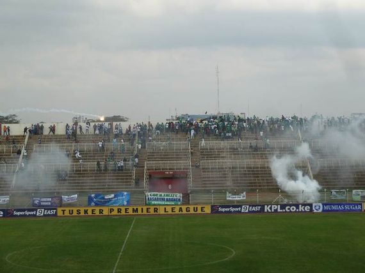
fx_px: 1012
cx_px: 182
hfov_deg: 20.4
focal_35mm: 96
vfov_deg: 15.4
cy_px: 136
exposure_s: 1/320
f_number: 4.3
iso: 80
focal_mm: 15.8
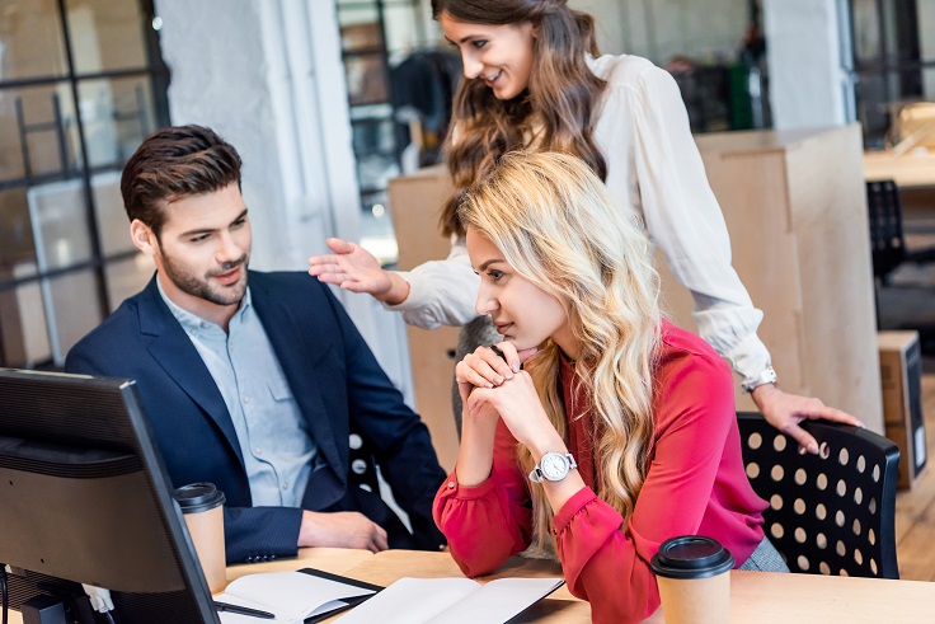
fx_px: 1559
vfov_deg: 22.6
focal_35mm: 60
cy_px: 312
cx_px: 468
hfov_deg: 33.4
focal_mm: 60
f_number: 3.5
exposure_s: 1/200
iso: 400
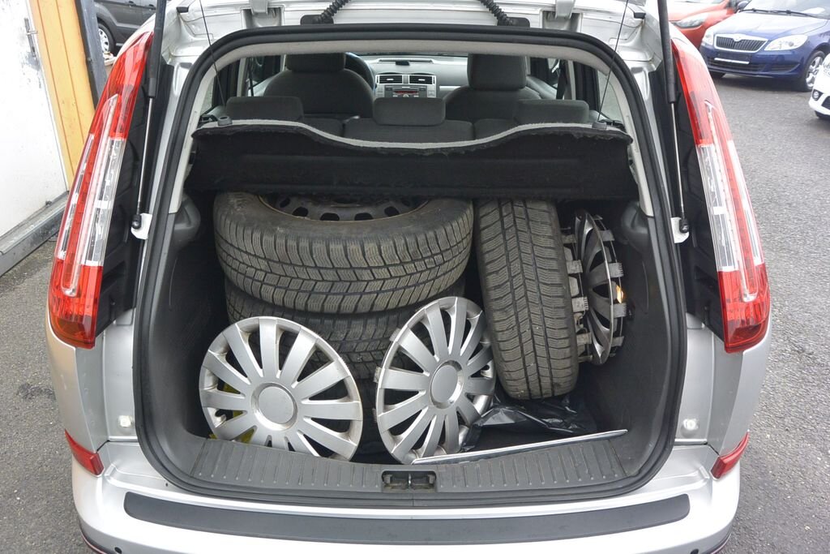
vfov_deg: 46.4
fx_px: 646
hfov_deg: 65.5
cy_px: 277
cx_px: 415
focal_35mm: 28
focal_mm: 10.7
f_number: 3.5
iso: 280
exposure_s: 1/125
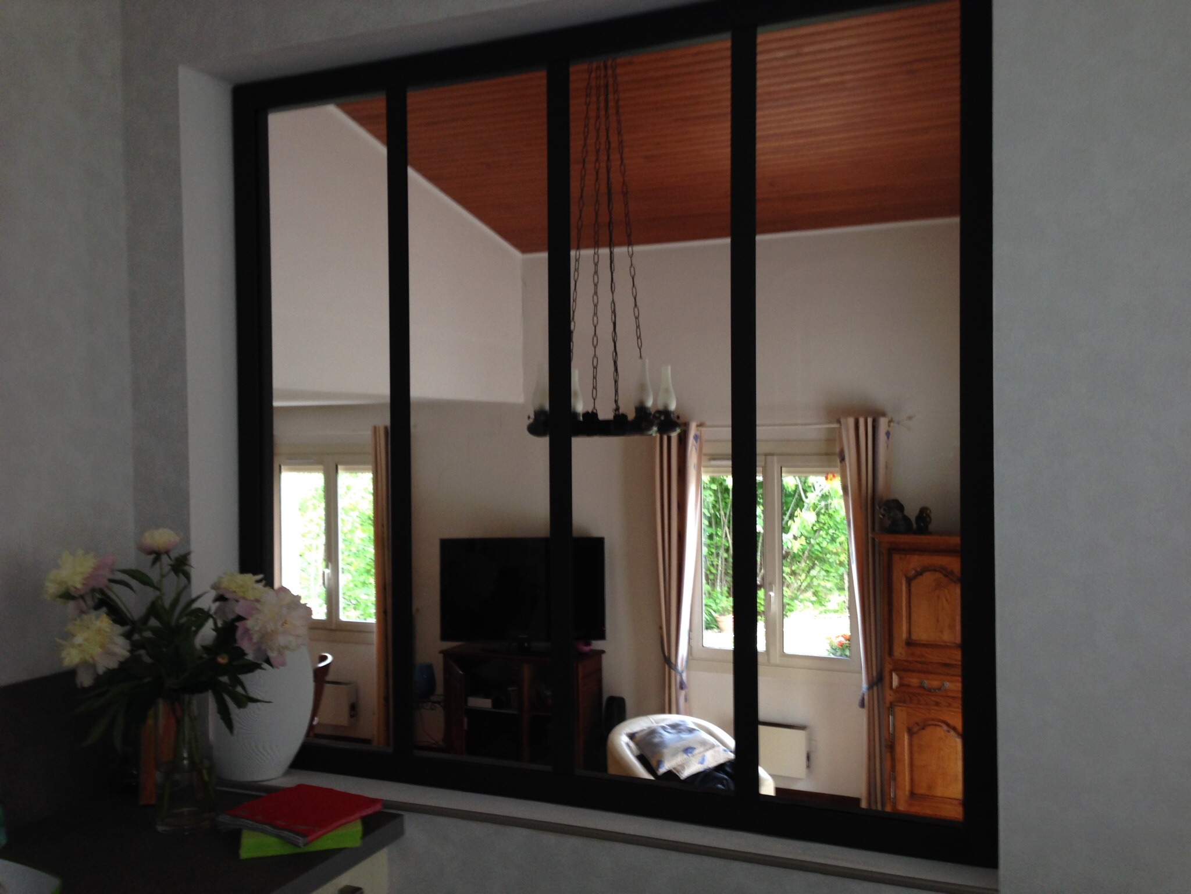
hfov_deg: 55.4
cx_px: 596
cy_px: 447
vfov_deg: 42.9
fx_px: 1135
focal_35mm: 33
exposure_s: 1/20
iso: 64
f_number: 2.4
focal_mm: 4.12
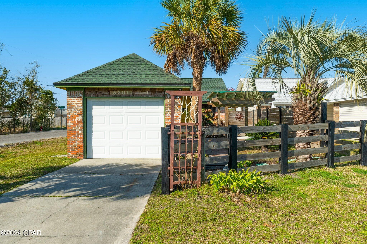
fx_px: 285
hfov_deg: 65.5
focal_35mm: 28
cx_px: 184
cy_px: 122
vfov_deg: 46.4
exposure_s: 1/500
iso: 400
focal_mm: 18.9
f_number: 8
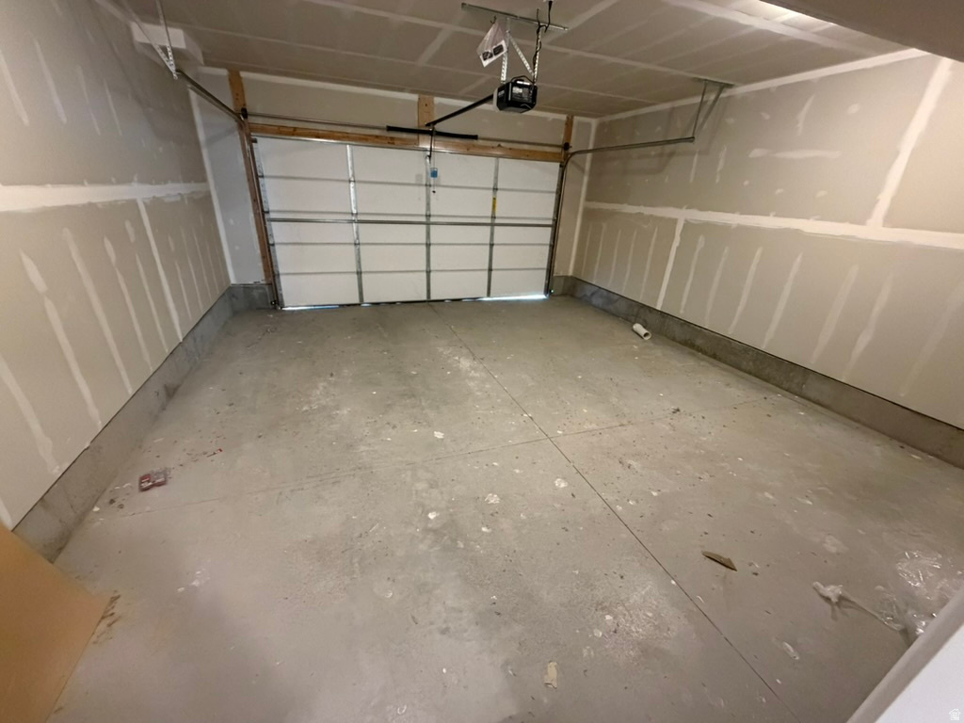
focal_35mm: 14
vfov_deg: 85.7
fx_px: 390
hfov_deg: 102.1
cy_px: 362
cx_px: 482
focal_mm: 2.22
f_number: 2.2
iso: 1000
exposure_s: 1/60
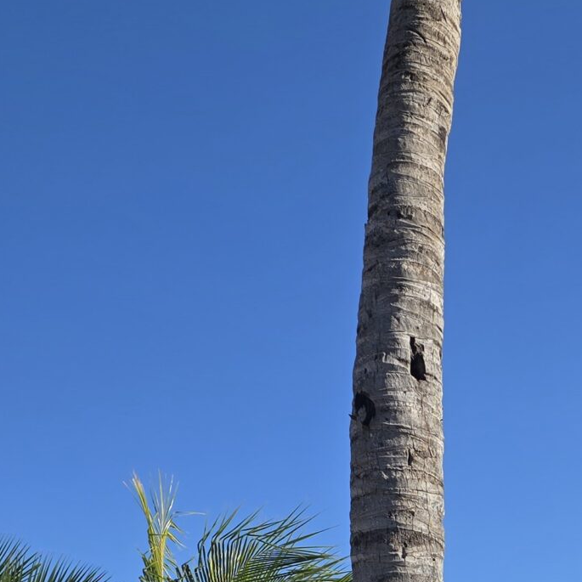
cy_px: 709
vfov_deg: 21.1
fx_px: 1446
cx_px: 675
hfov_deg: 21.3
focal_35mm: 76
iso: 12
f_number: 1.7
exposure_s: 1/814
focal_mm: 6.3
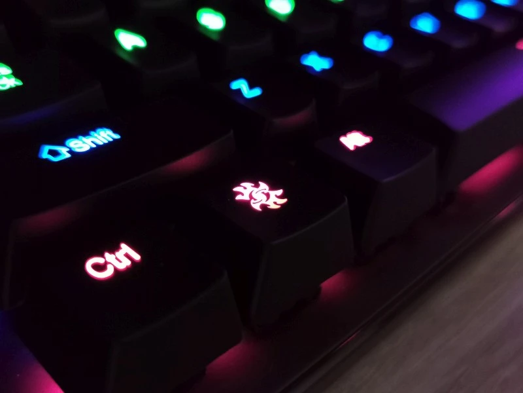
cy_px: 196
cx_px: 262
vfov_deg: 35.1
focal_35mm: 41
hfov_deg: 45.8
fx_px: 619
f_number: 1.6
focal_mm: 5.56
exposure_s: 1/30
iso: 640
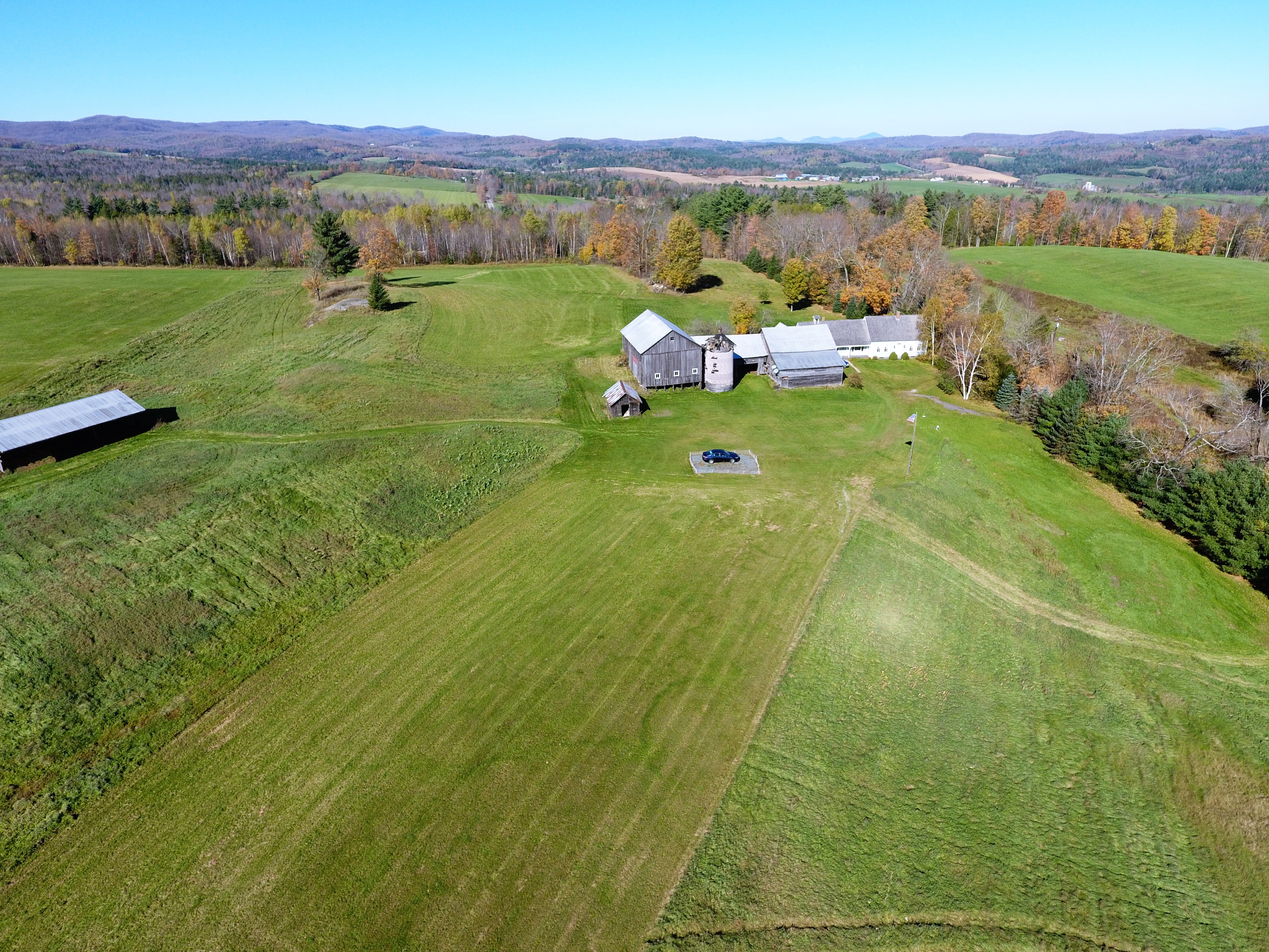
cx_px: 634
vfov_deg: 66.0
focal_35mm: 20
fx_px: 733
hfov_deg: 81.7
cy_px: 476
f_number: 2.8
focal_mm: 3.61
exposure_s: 1/643
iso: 100
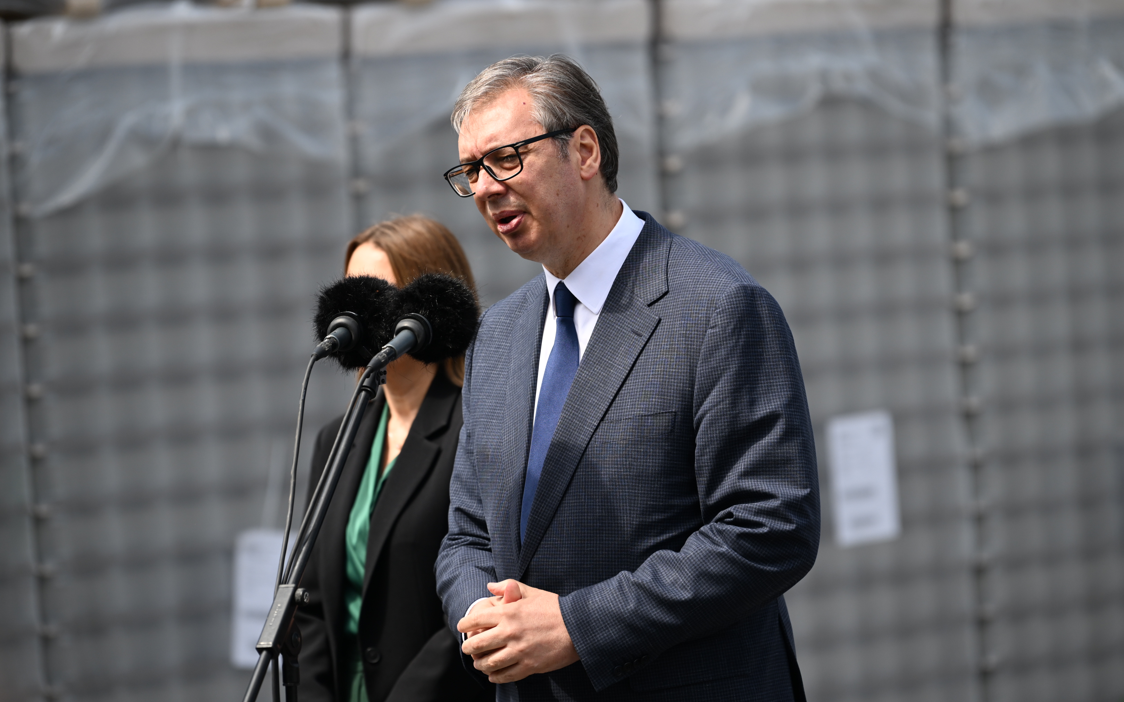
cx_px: 562
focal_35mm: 204
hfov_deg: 10.3
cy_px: 357
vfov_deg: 6.4
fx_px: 6249
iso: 200
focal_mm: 200
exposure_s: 1/1250
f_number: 4
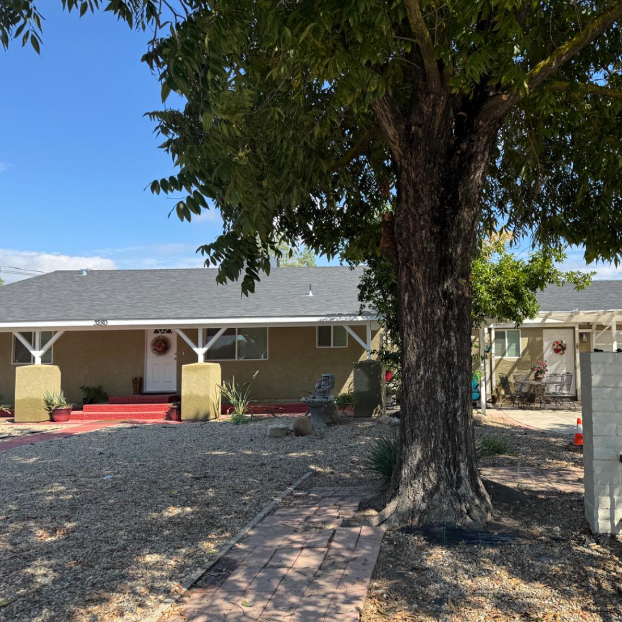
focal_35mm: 29
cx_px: 420
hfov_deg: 54.4
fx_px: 590
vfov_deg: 55.6
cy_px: 316
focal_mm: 6.76
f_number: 1.78
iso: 80
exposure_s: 1/2041
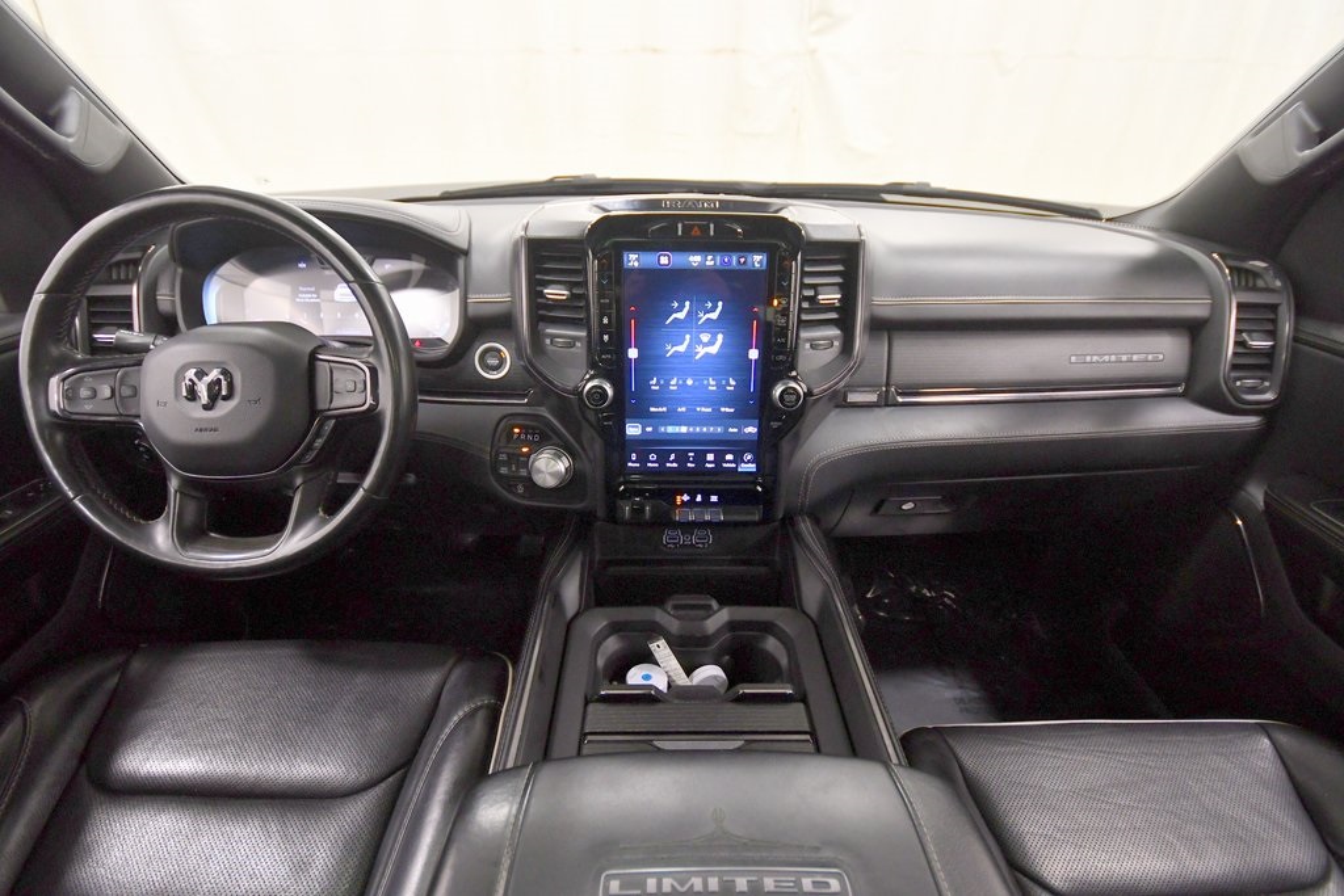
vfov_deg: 67.4
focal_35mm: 18
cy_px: 448
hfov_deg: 90.0
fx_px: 672
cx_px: 672
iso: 1000
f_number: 4.5
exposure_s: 1/125
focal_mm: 12
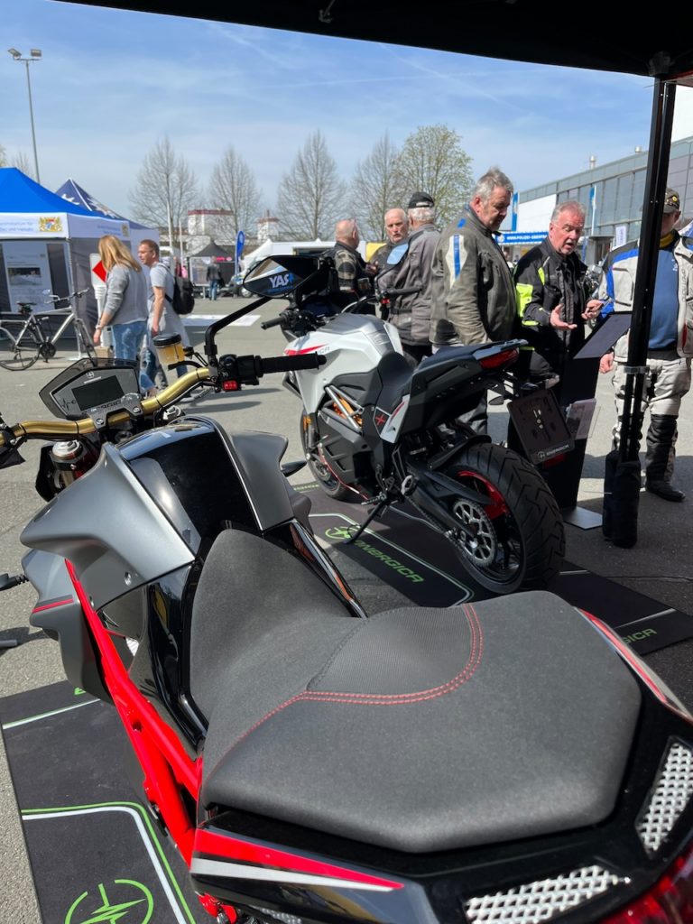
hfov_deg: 53.1
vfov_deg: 67.3
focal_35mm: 26
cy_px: 462
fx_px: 694
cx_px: 346
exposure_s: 1/2222
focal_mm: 5.1
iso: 50
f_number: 1.6
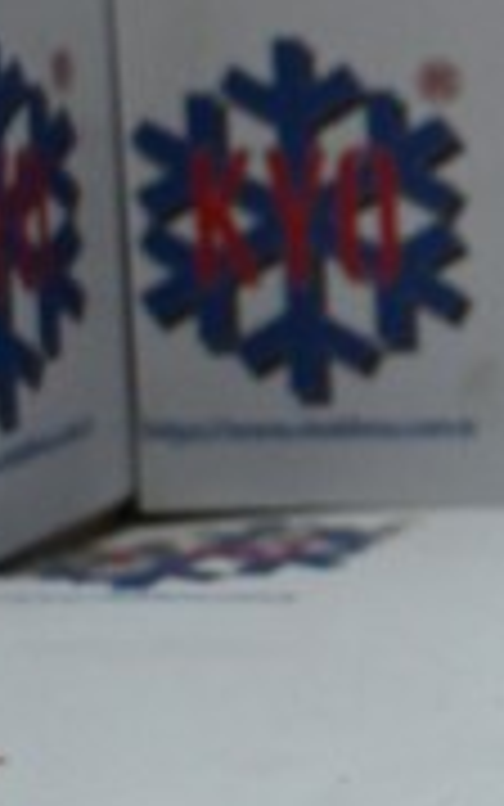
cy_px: 207
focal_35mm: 133
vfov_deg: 15.6
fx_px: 2921
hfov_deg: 8.8
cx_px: 1246
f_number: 4.5
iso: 2500
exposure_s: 1/125
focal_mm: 26
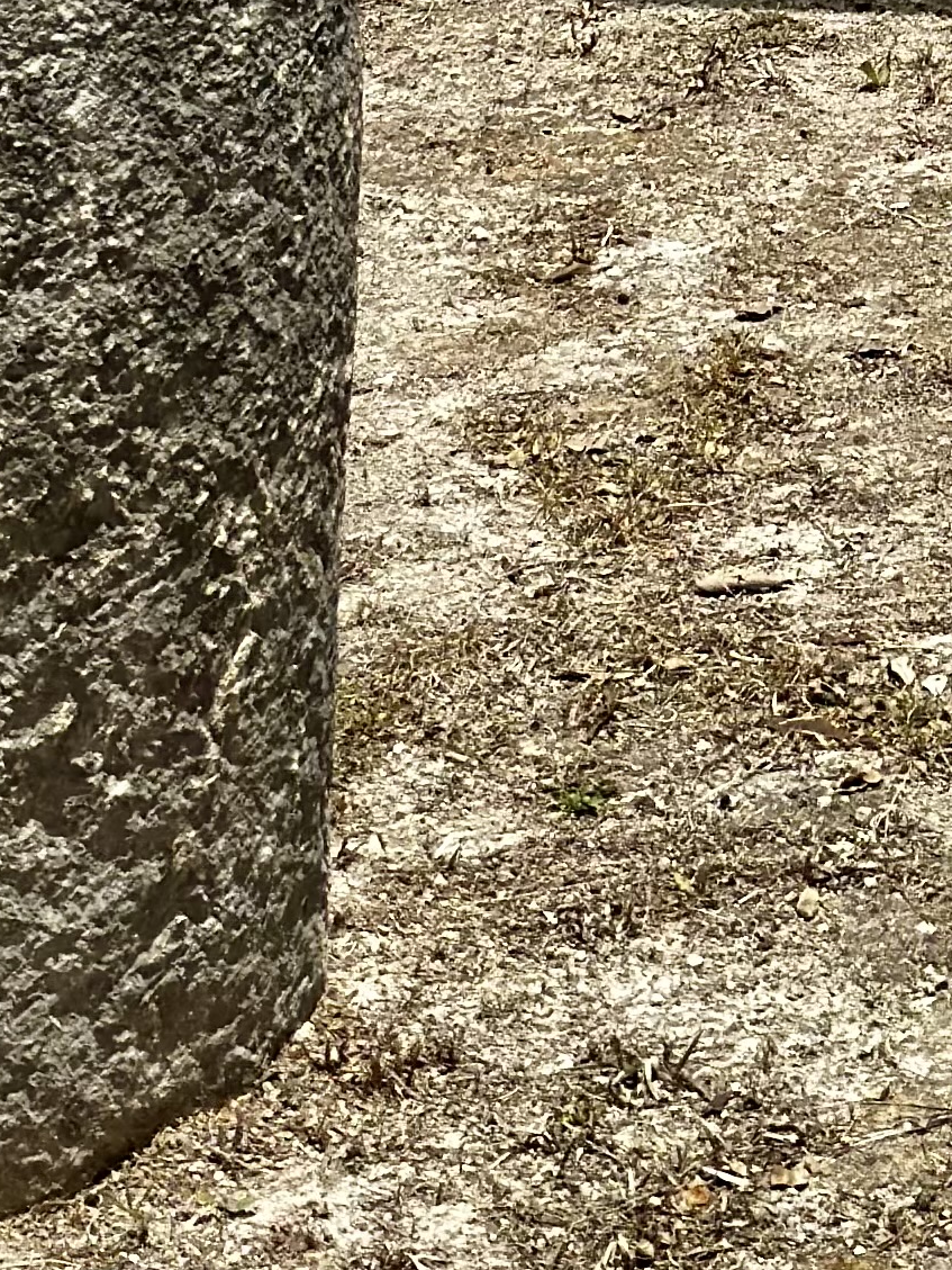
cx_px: 1925
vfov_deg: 10.3
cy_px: -1266
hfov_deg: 8.0
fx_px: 6489
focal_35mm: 177
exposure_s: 1/6410
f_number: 1.78
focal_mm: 6.76
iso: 100
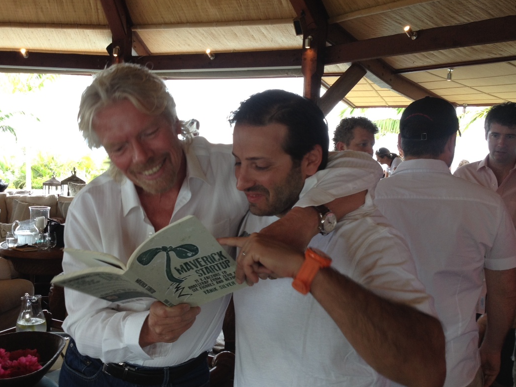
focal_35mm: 43
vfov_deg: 33.6
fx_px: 641
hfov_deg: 43.7
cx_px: 220
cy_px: 201
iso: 64
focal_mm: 4.28
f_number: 2.4
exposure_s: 1/60
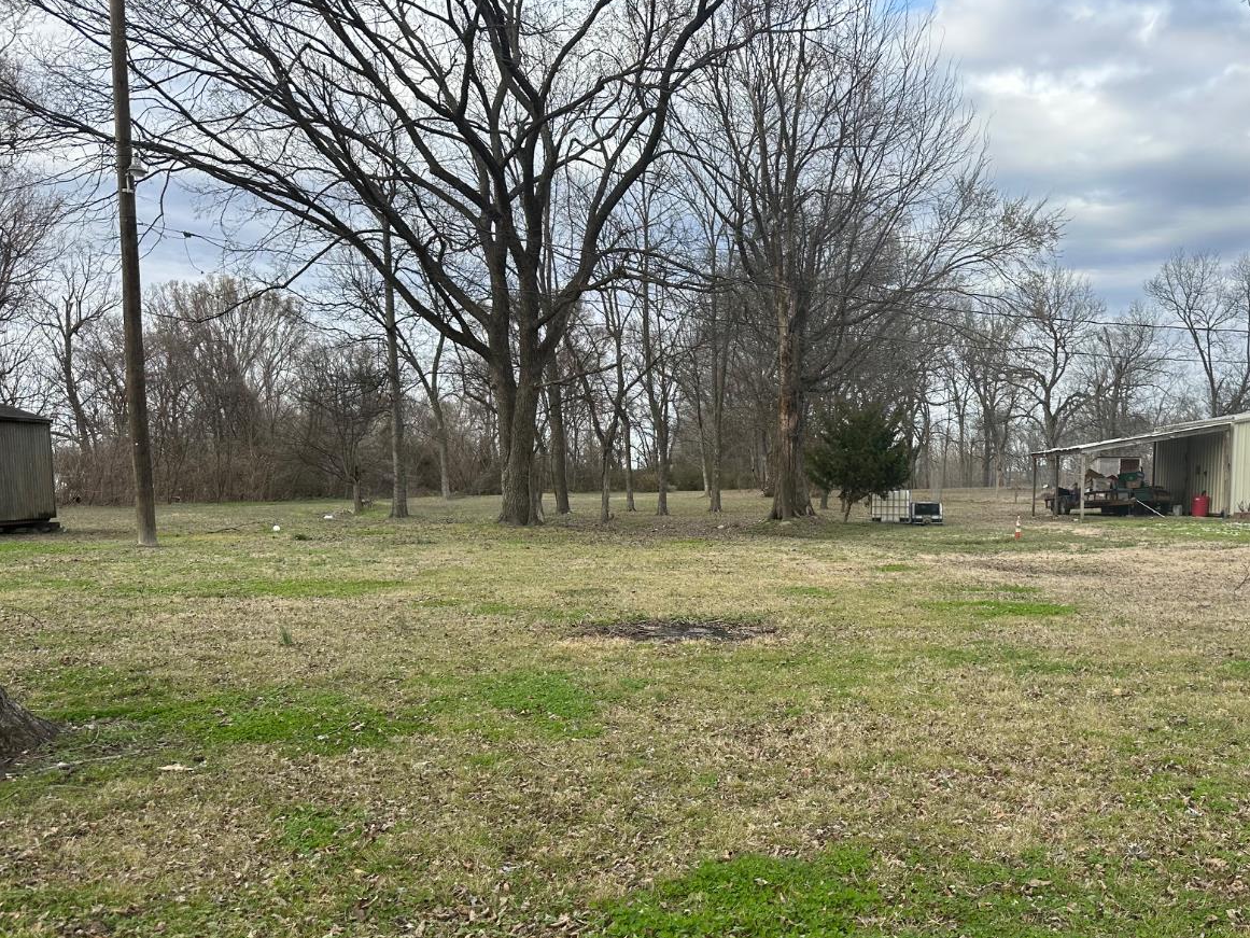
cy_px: 578
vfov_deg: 45.1
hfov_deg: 57.4
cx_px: 806
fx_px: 1120
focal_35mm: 31
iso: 80
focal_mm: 6.86
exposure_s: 1/1183
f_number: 1.78
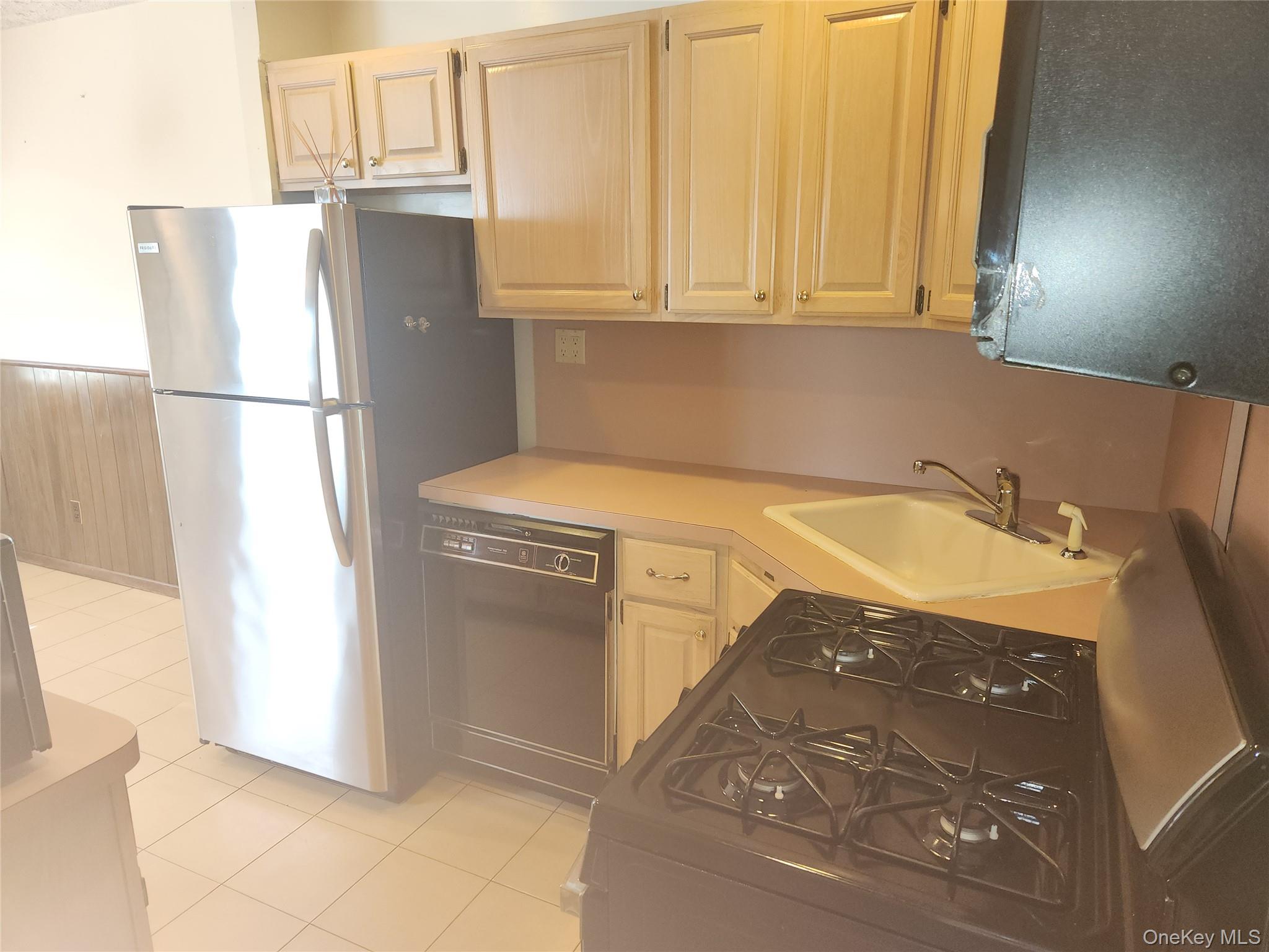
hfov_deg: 73.9
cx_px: 634
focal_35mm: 23
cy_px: 476
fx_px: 843
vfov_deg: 58.9
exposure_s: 1/60
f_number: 1.8
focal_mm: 5.4
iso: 100
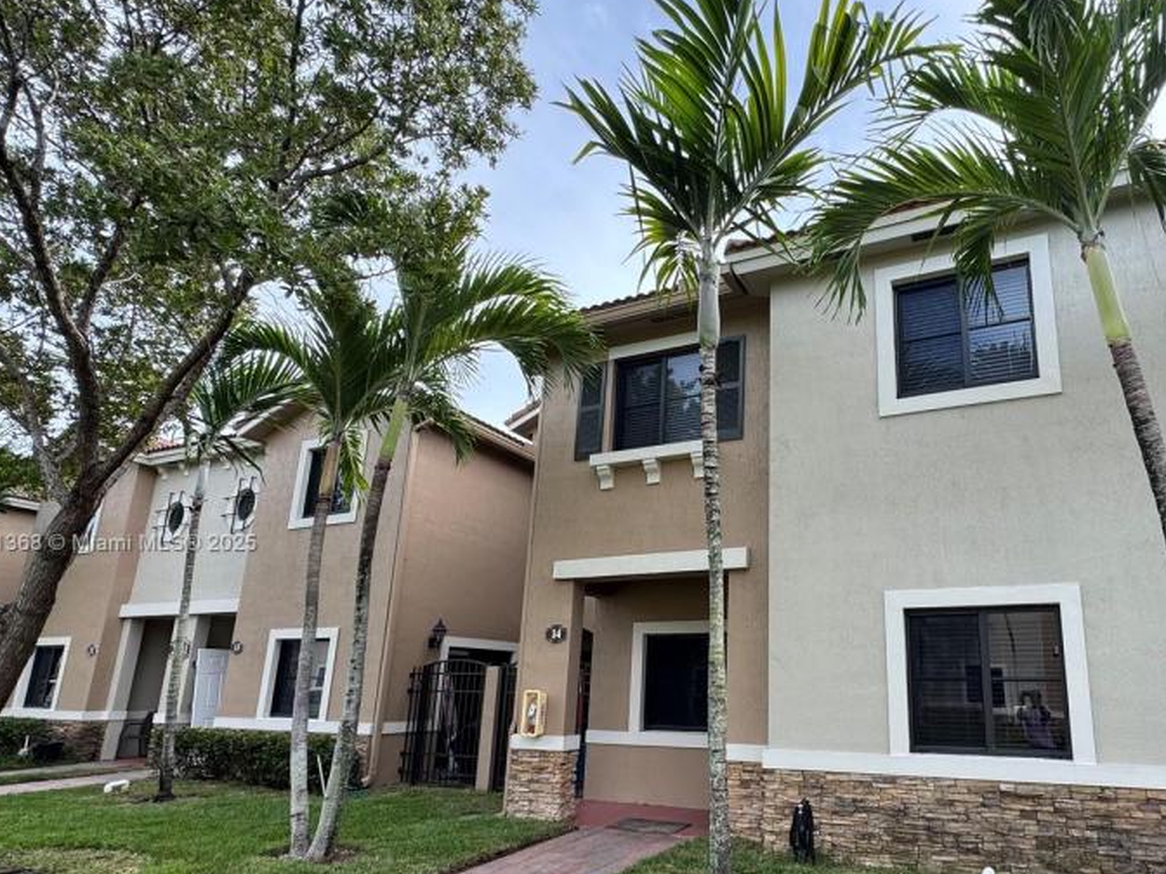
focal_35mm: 20
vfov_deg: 65.0
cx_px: 757
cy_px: 545
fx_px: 674
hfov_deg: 79.6
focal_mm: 2.22
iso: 40
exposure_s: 1/371
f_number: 2.2
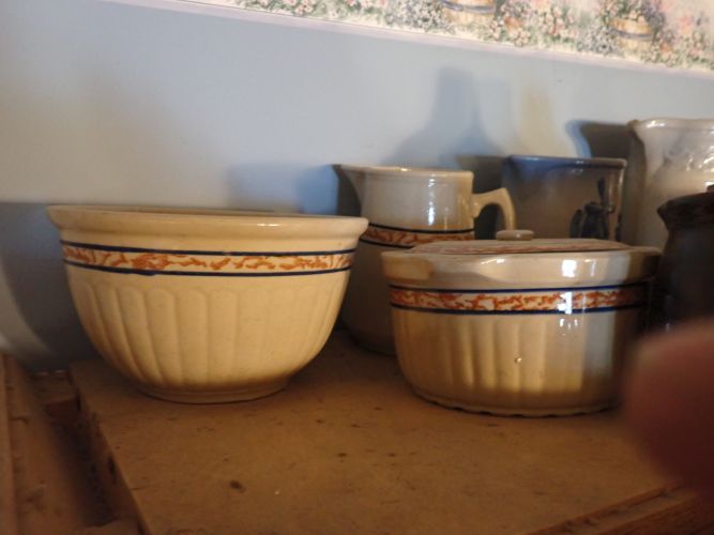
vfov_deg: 46.8
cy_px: 268
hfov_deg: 60.0
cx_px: 357
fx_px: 619
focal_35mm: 30
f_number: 2.3
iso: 1000
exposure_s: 1/30
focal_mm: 5.4
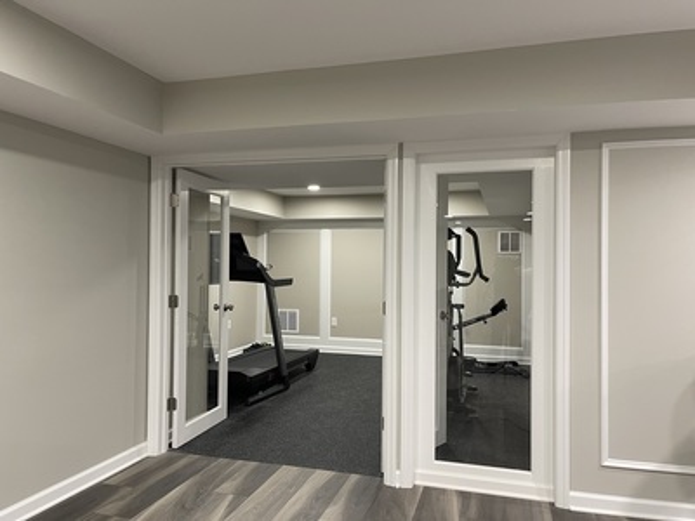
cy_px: 260
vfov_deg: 53.1
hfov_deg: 67.3
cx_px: 348
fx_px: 522
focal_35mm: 26
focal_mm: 5.1
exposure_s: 1/60
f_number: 1.6
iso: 160
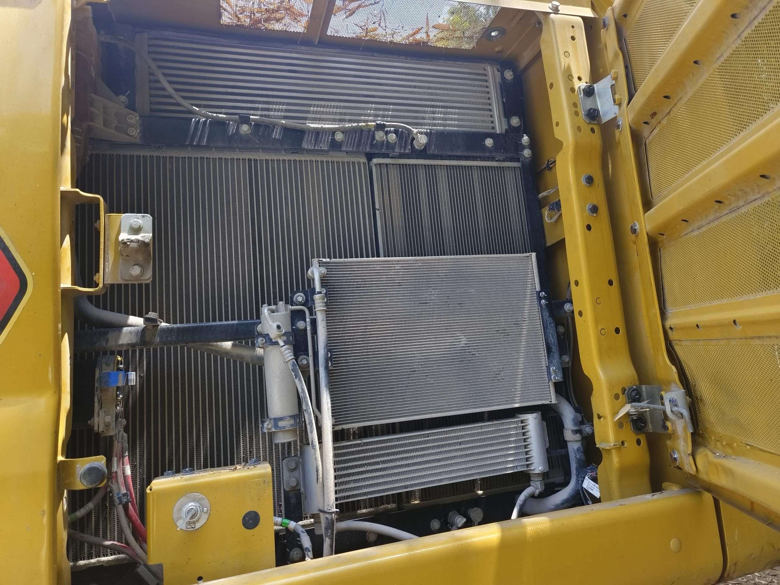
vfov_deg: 58.9
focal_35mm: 23
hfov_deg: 73.9
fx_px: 518
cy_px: 292
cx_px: 390
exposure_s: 1/196
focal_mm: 5.5
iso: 72
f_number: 1.75
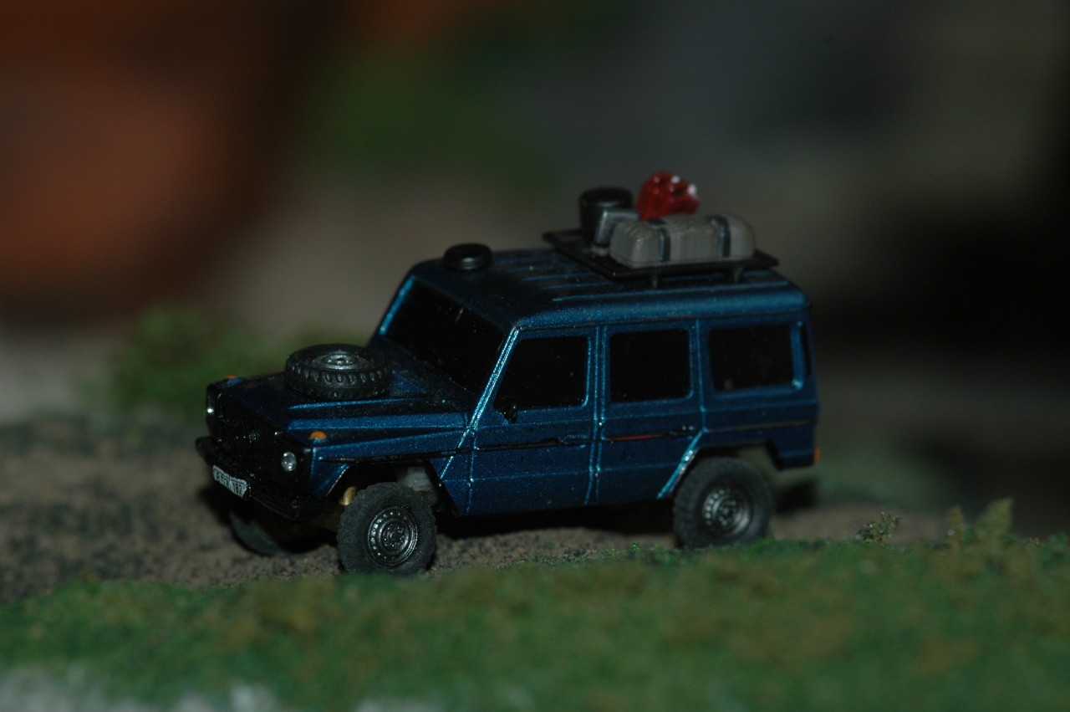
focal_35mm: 158
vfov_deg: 8.7
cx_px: 535
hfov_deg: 13.1
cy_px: 356
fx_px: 4677
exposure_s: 1/60
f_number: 7.1
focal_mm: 105
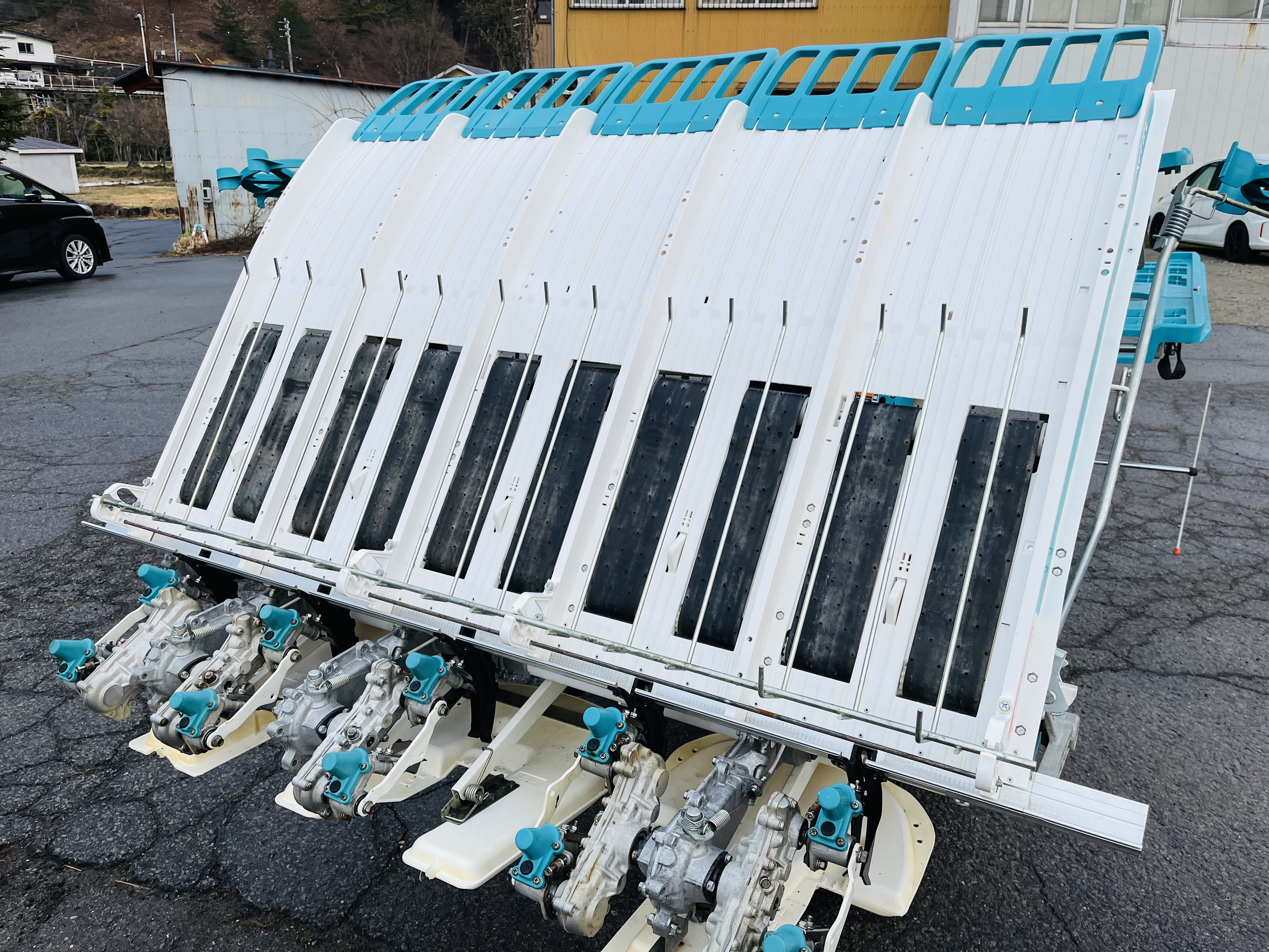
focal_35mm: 26
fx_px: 953
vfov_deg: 53.1
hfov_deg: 67.3
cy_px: 476
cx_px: 634
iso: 50
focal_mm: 5.1
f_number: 1.6
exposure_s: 1/380
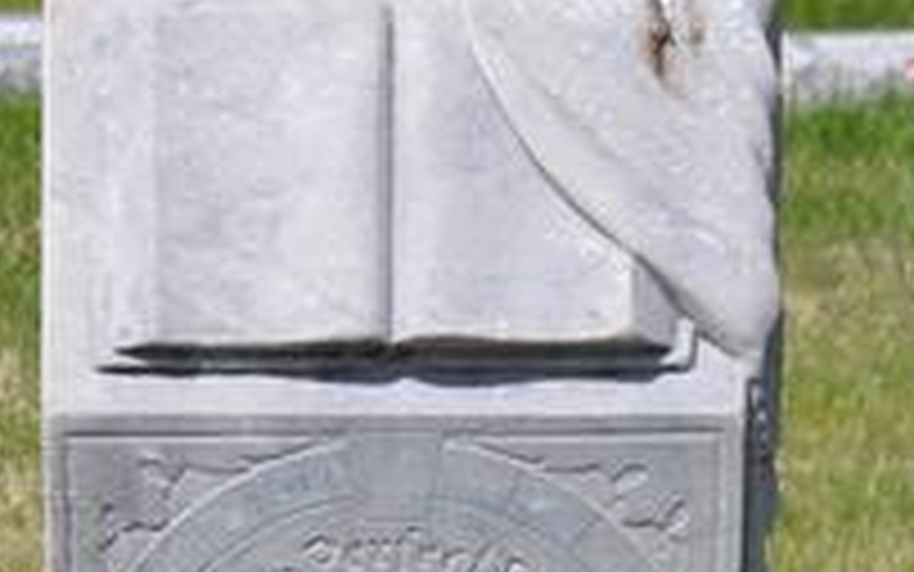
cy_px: 885
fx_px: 5133
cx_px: 396
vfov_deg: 6.3
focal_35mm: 206
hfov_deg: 10.2
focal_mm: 52
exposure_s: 1/350
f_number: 9.5
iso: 200
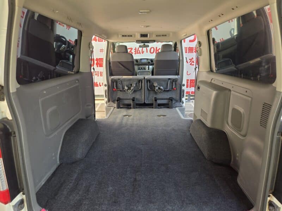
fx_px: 187
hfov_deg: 73.9
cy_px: 106
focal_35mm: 23
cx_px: 141
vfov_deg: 58.9
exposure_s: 1/180
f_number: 1.8
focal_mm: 5.4
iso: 50
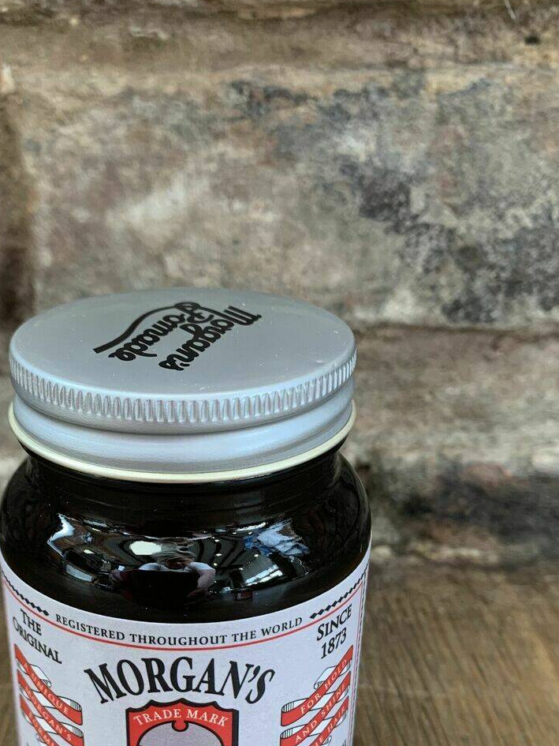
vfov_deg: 42.0
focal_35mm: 44
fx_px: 947
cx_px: 177
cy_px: 537
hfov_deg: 32.5
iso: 80
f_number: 1.8
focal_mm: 4.25
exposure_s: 1/50
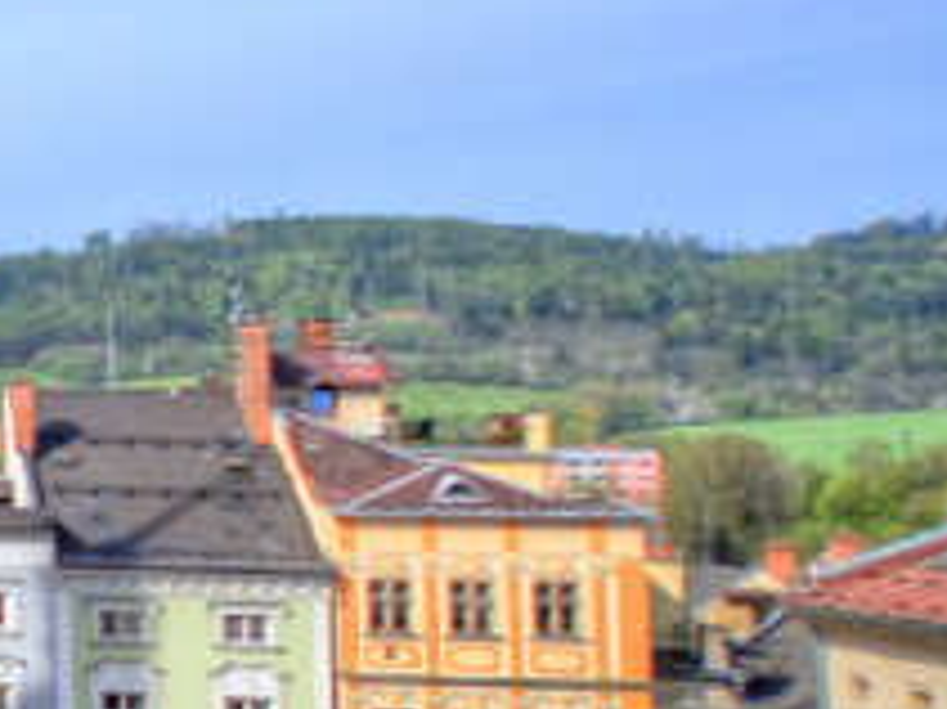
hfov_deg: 15.7
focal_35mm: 70
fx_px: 1914
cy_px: 289
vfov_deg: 21.0
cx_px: -1266
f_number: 3.5
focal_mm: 10
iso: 200
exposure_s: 1/3200
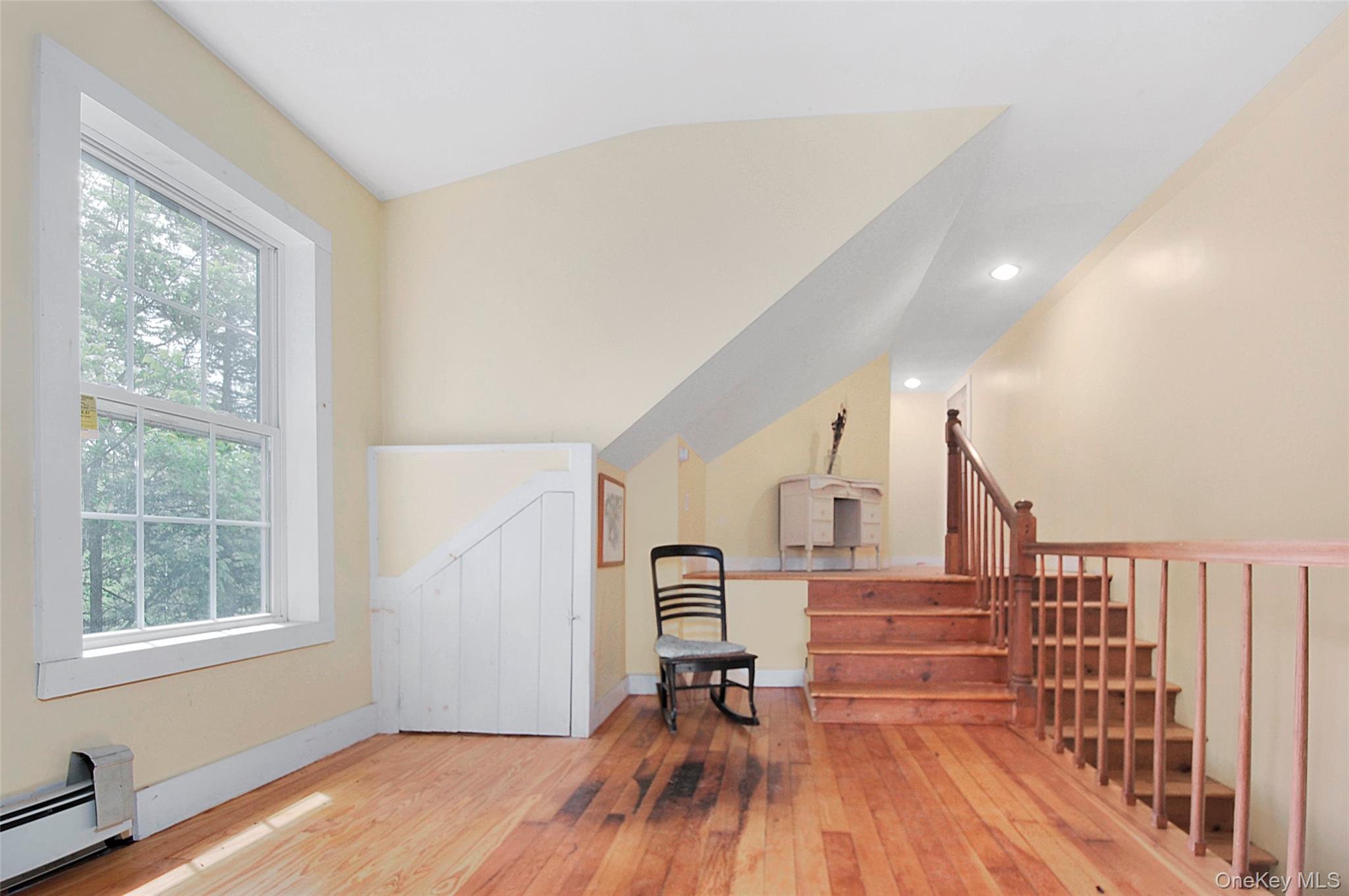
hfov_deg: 100.4
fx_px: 561
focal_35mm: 15
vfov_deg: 77.2
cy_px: 448
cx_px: 674
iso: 400
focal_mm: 10
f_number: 14
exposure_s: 1/50
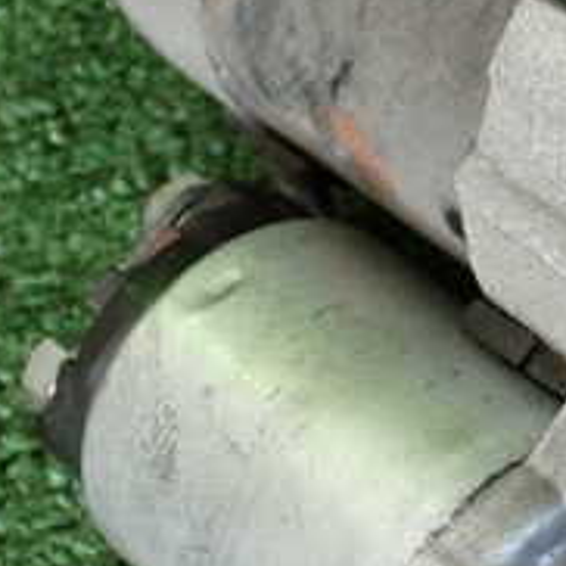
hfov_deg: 11.6
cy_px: 233
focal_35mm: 146
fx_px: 2701
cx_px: 740
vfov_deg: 12.0
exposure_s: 1/125
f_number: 3.2
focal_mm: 9.01
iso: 500
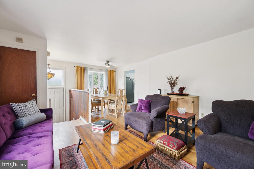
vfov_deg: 81.2
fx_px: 99
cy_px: 84
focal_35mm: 14
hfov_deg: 104.3
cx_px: 127
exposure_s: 1/20
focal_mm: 14
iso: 400
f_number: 7.1
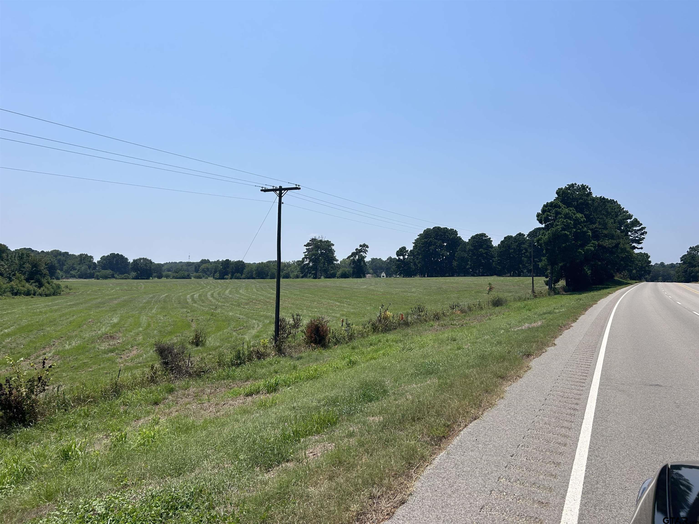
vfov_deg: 53.1
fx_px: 525
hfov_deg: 67.3
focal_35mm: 26
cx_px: 350
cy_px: 262
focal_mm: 5.7
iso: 50
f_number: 1.5
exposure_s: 1/6579
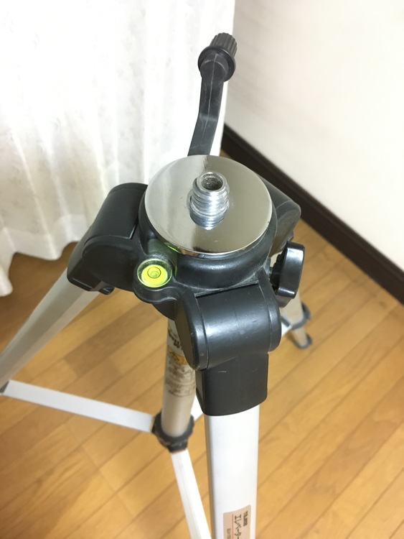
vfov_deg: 61.6
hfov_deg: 48.3
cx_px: 202
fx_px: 451
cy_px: 270
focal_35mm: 29
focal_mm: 4.15
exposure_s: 1/17
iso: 500
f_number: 2.2
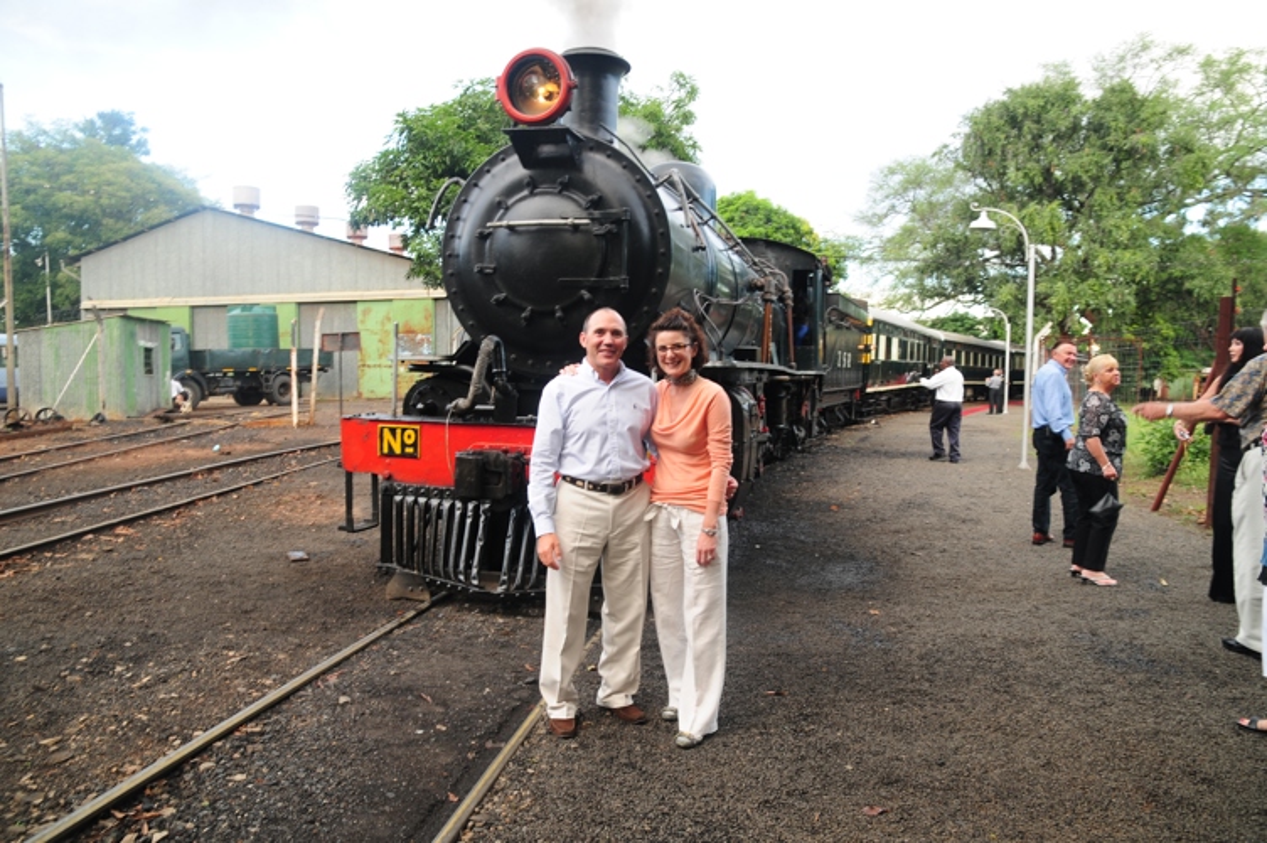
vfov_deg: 50.3
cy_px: 422
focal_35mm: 26
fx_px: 897
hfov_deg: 70.5
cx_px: 634
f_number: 4.5
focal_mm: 17
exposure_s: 1/40
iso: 200
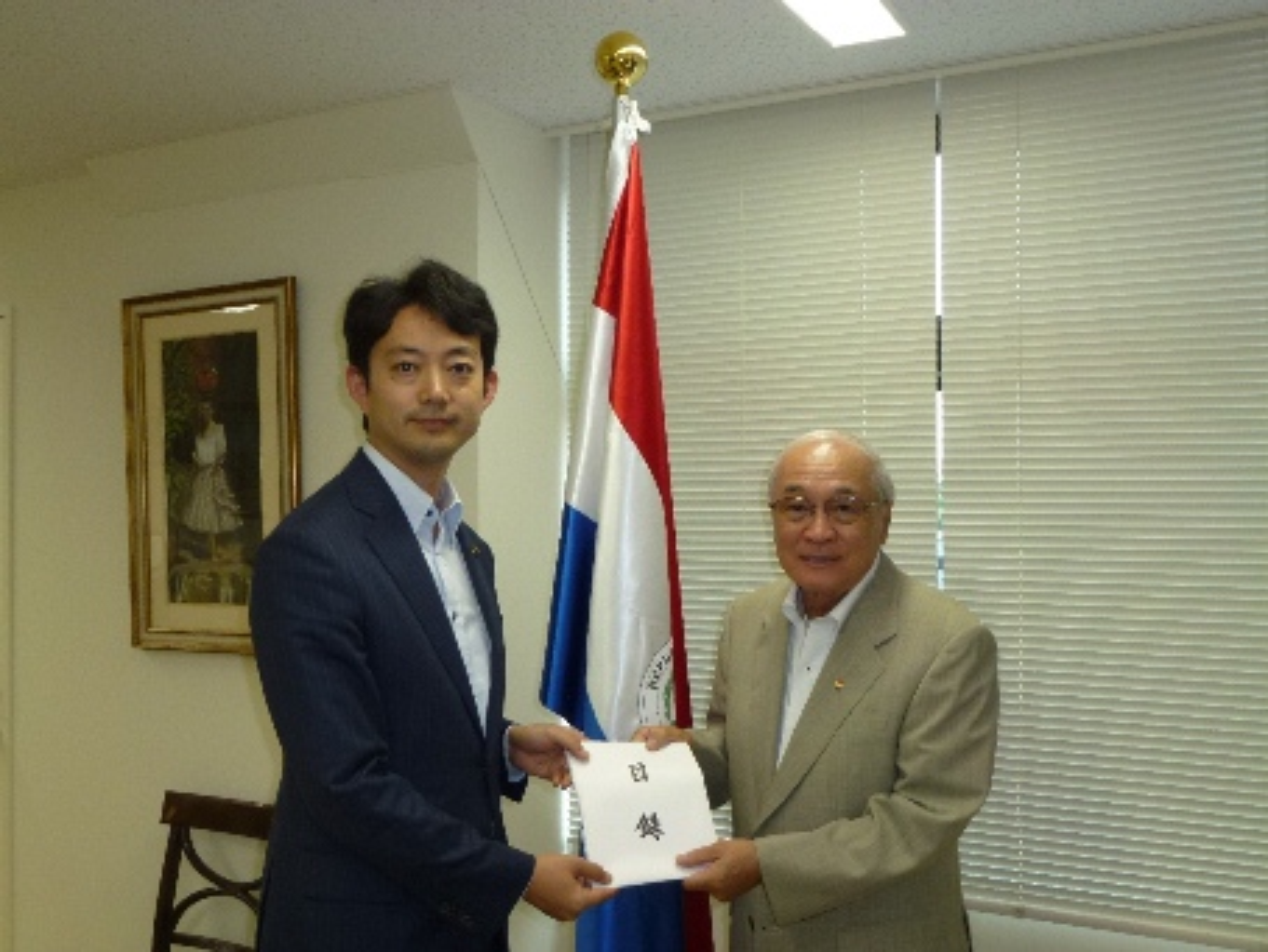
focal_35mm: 33
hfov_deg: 55.3
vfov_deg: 43.0
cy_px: 476
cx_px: 634
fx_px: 1209
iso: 200
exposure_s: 1/60
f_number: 3.6
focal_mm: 5.9
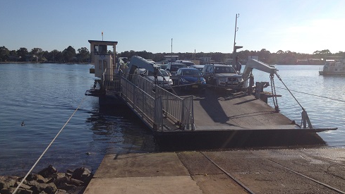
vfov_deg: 30.4
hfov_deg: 51.6
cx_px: 169
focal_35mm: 39
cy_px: 103
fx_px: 357
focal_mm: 4.28
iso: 50
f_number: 2.4
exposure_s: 1/2632
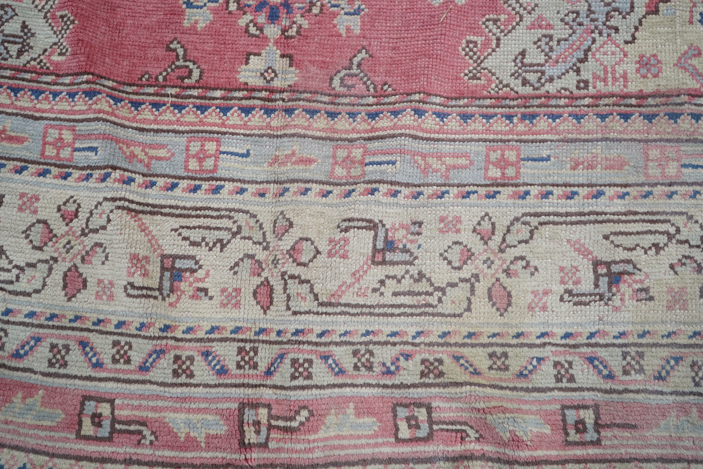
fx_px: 664
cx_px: 352
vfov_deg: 38.9
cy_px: 234
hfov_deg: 55.8
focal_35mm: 34
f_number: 4
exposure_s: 1/160
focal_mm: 34
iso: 160
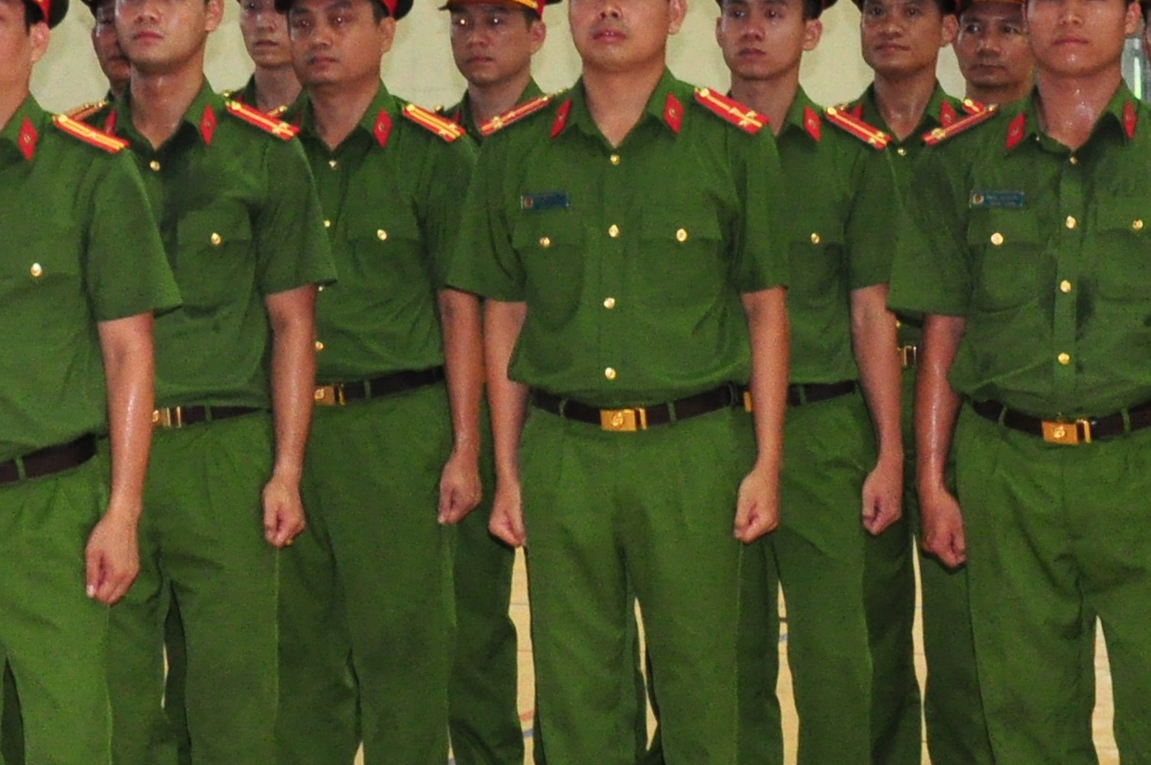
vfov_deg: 6.3
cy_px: 121
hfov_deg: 9.4
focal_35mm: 218
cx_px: -5
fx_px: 6962
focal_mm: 42
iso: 1000
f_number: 4.8
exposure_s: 1/60
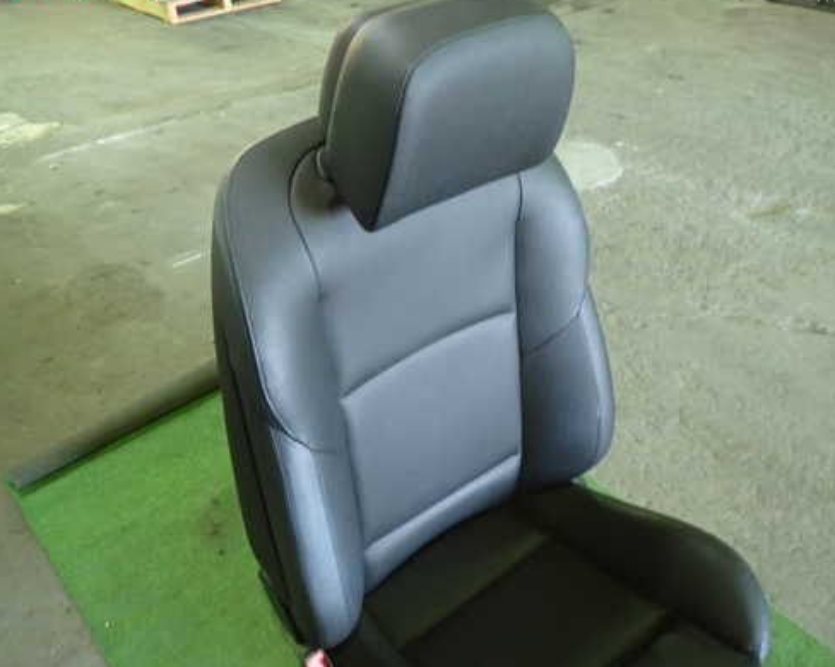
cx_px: 453
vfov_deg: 48.5
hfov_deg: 58.7
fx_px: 741
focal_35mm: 30
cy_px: 345
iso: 640
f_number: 2
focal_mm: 4.5
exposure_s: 1/30
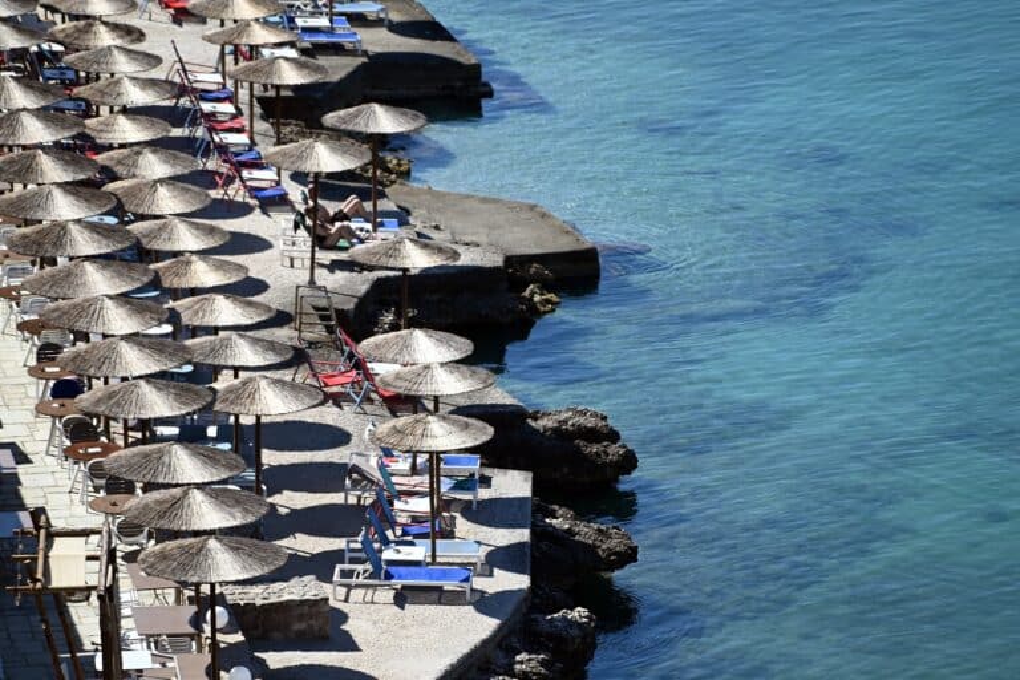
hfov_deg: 8.1
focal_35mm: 255
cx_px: 510
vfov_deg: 5.4
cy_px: 340
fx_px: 7224
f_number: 6.3
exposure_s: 1/500
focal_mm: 170
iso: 100
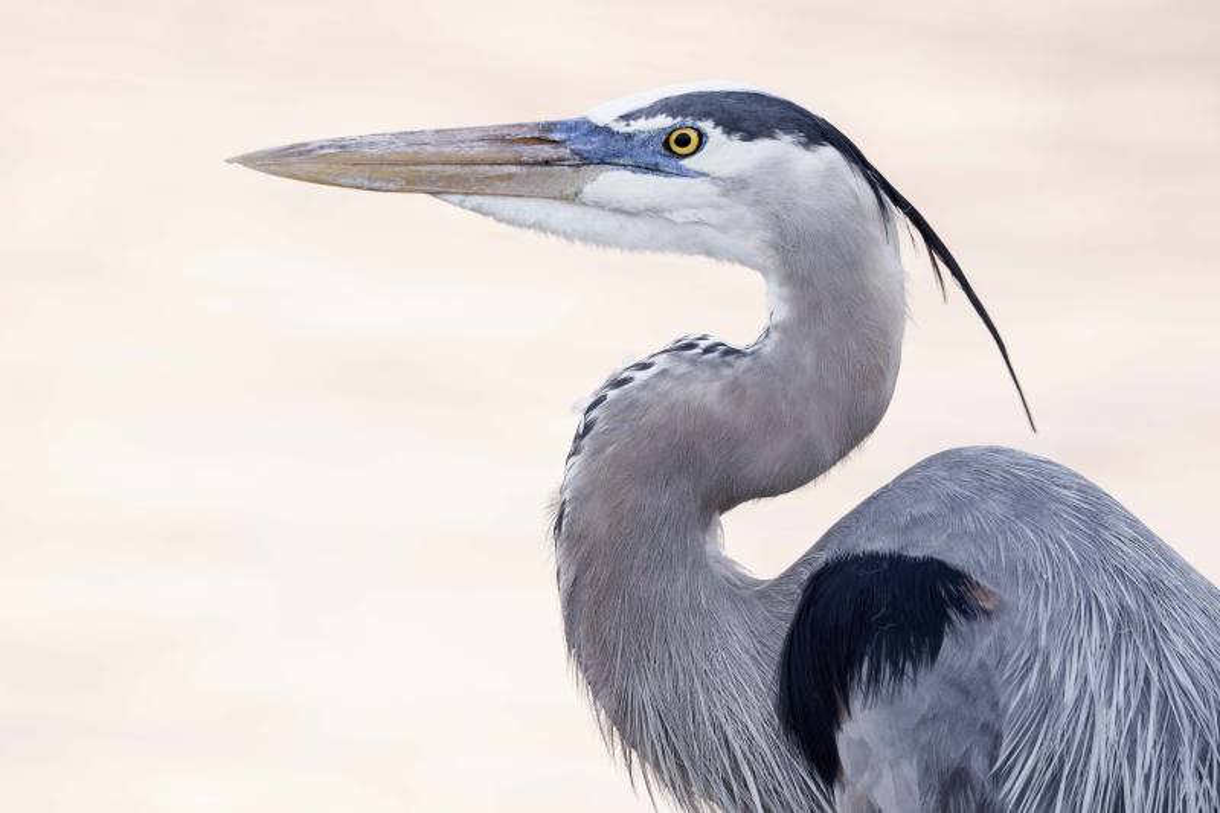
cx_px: 610
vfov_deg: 2.2
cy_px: 406
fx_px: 20701
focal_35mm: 611
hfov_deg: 3.4
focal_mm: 611
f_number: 8
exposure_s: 1/125
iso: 2000
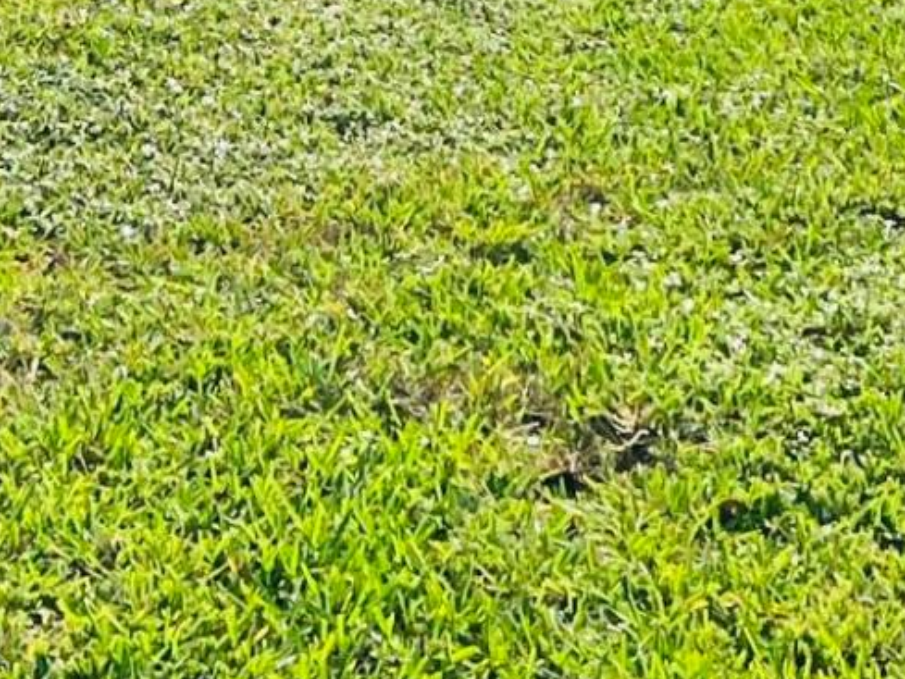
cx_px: 85
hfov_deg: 12.8
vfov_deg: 8.6
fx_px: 4001
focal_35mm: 153
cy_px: -1071
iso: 50
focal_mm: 5.7
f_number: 1.5
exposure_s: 1/4274
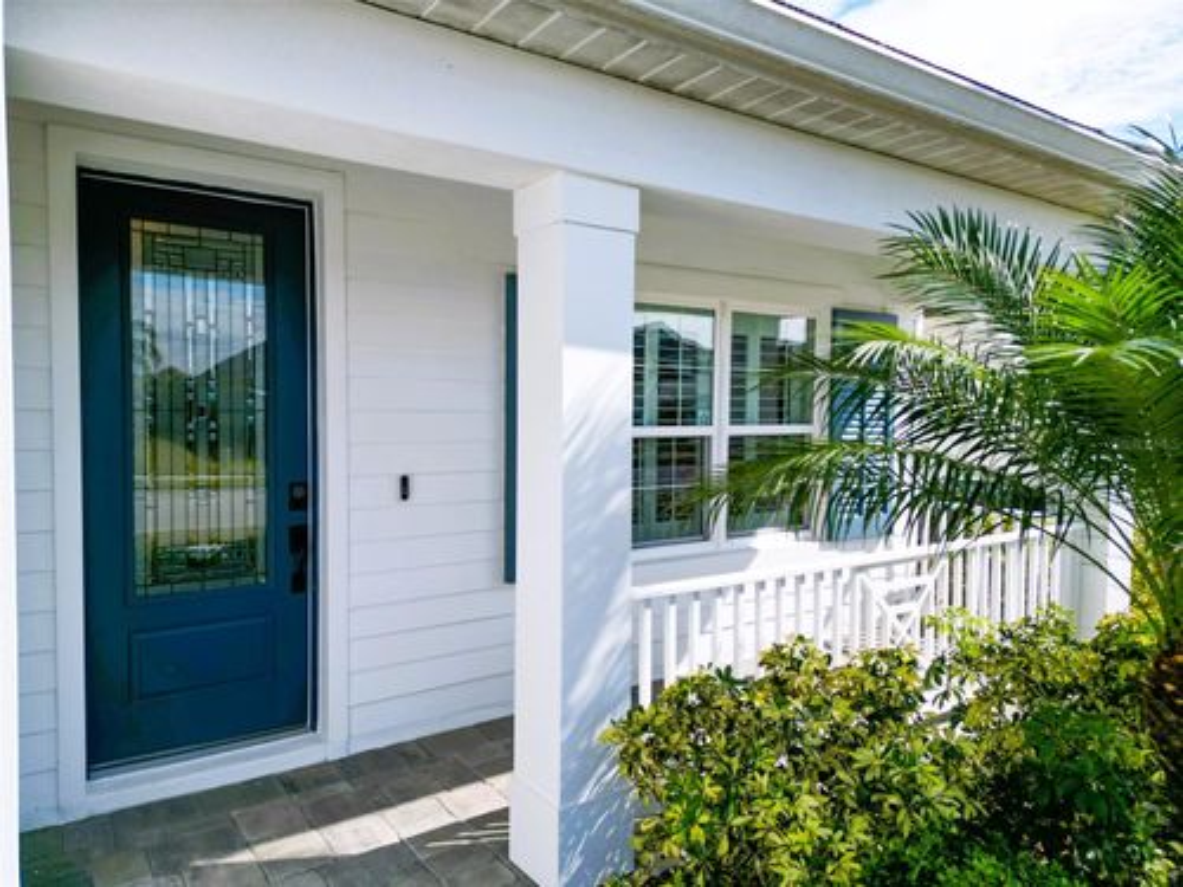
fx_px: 820
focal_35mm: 24
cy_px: 444
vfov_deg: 56.8
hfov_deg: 71.6
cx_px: 592
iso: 200
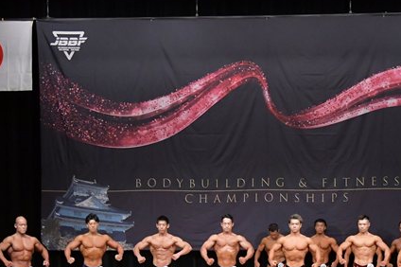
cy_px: 231
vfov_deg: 10.0
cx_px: 259
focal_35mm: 137
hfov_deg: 15.0
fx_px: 1525
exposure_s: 1/400
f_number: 5.6
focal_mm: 50
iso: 5000
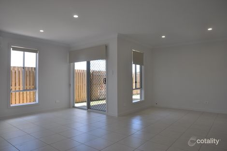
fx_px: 151
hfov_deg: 73.8
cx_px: 114
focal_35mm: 24
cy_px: 76
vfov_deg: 53.1
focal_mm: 16
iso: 200
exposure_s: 1/60
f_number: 8
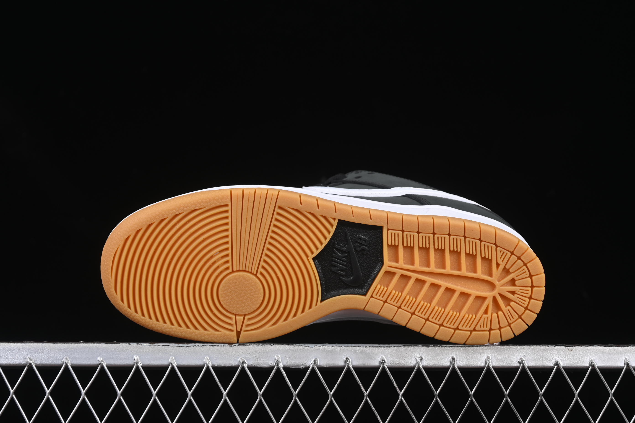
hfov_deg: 27.0
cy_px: 212
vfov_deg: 18.2
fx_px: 1323
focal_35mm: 75
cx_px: 318
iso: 160
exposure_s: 1/60
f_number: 7.1
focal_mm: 50
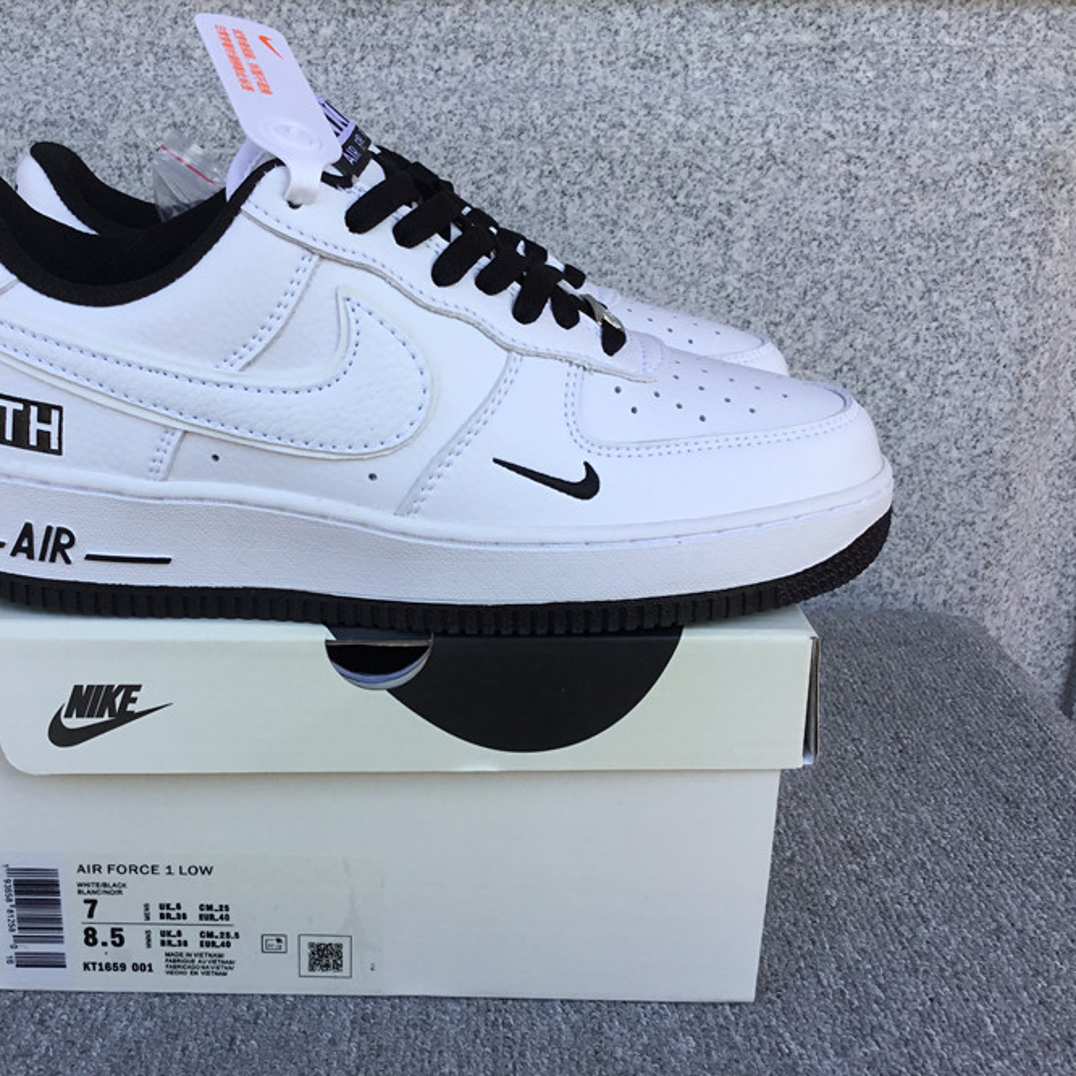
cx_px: 402
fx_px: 1301
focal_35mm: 37
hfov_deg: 44.6
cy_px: 540
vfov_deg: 44.9
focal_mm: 3.3
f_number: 2.4
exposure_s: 1/354
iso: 25
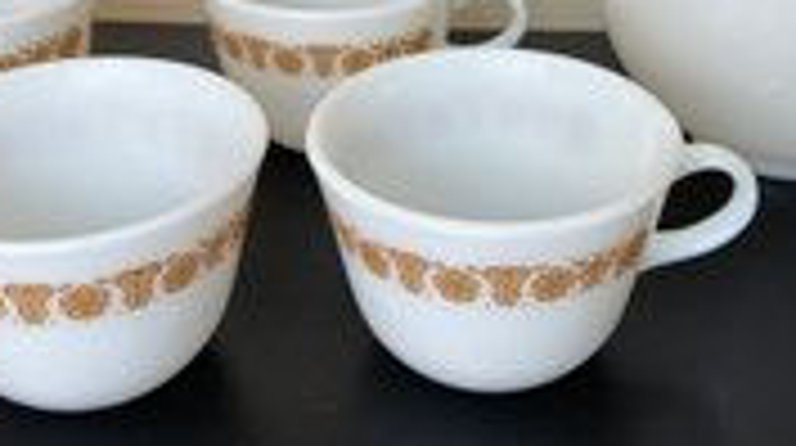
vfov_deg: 21.0
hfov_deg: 37.9
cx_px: 425
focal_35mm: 55
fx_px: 1159
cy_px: -2
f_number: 1.5
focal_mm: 5.7
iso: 80
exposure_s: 1/120
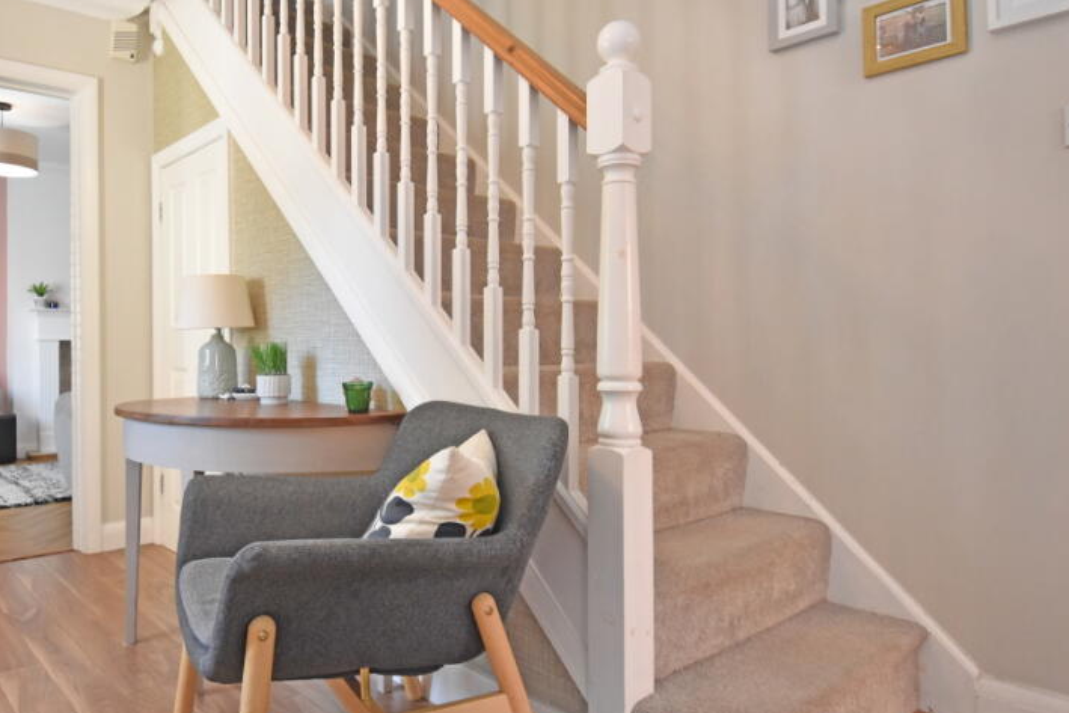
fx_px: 772
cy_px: 334
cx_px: 455
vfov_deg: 49.5
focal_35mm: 26
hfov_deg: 69.0
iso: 1600
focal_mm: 12
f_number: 4
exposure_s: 1/125
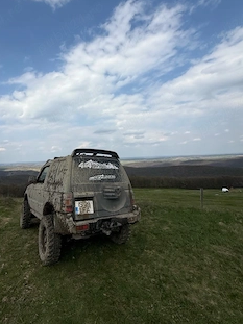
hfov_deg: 70.4
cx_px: 91
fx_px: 169
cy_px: 122
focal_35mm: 18
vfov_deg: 86.1
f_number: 2.2
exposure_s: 1/4425
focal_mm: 2.22
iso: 50
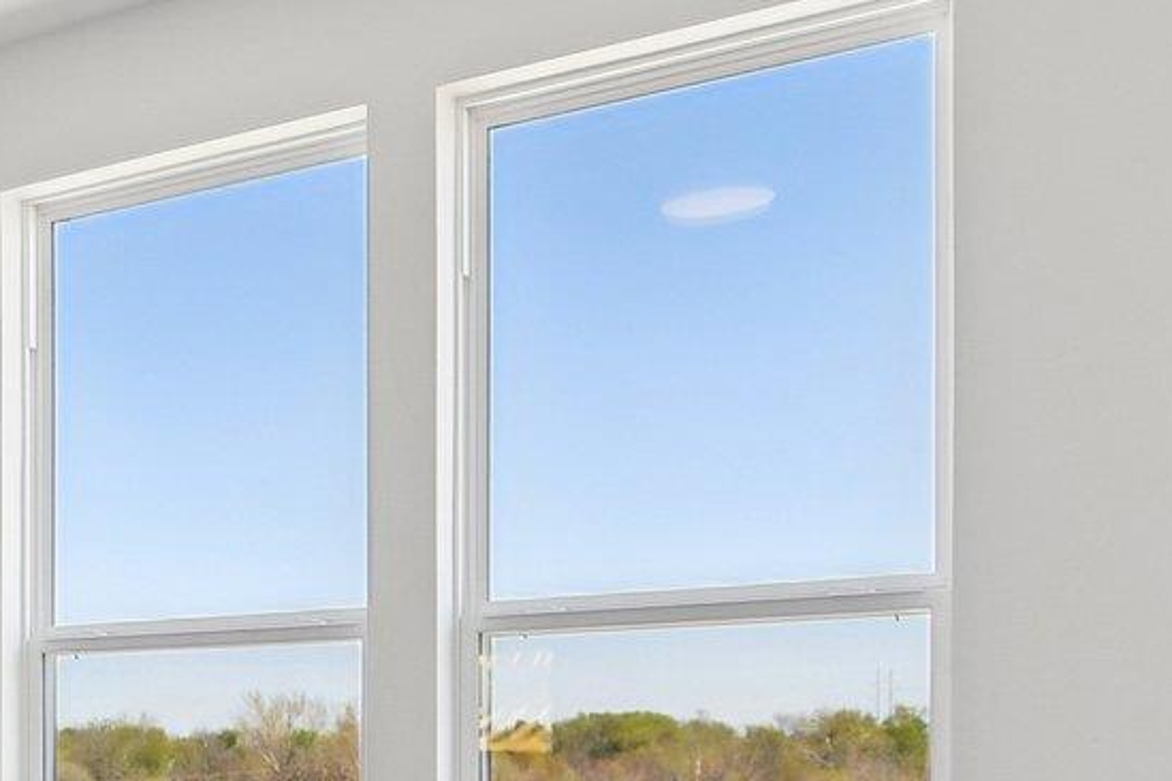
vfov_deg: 23.7
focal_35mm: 56
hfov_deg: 30.1
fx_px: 1823
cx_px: -252
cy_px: 667
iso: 400
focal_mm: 10
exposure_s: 1/800
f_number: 4
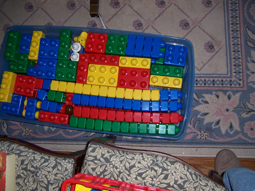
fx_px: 250
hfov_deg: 54.0
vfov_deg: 41.8
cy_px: 96
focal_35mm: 34
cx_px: 129
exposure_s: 1/60
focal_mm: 5.5
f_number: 2.8
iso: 80
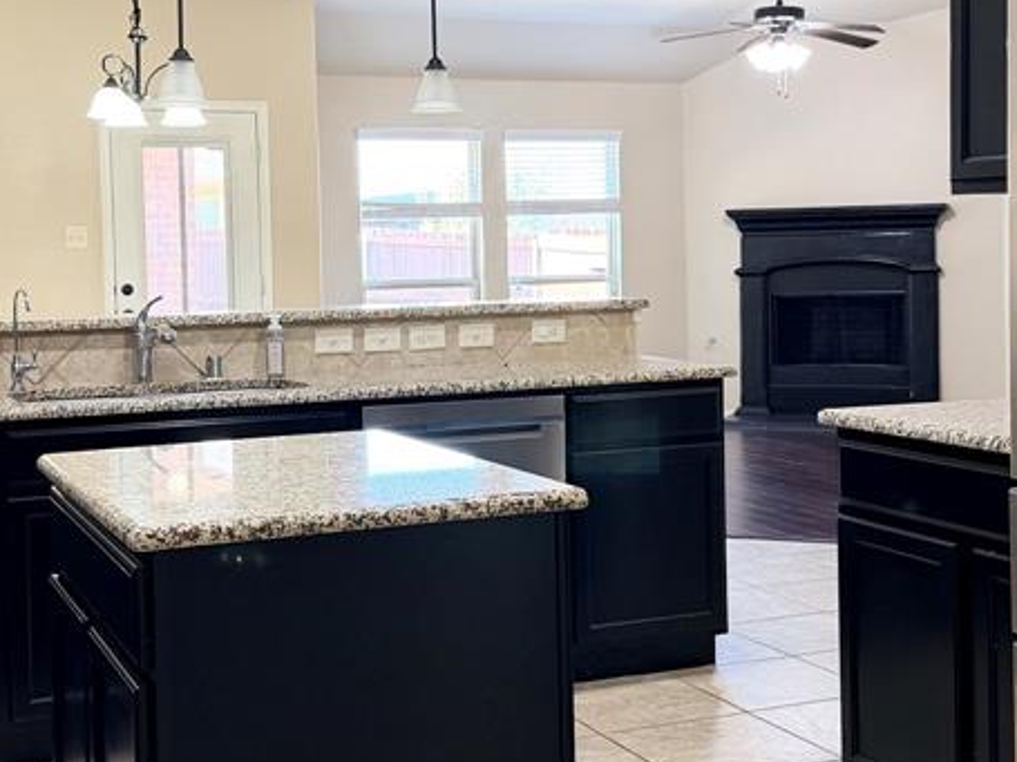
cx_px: 498
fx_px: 1586
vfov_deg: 27.0
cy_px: 311
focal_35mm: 54
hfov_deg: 35.6
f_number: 1.78
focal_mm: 6.76
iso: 200
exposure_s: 1/60
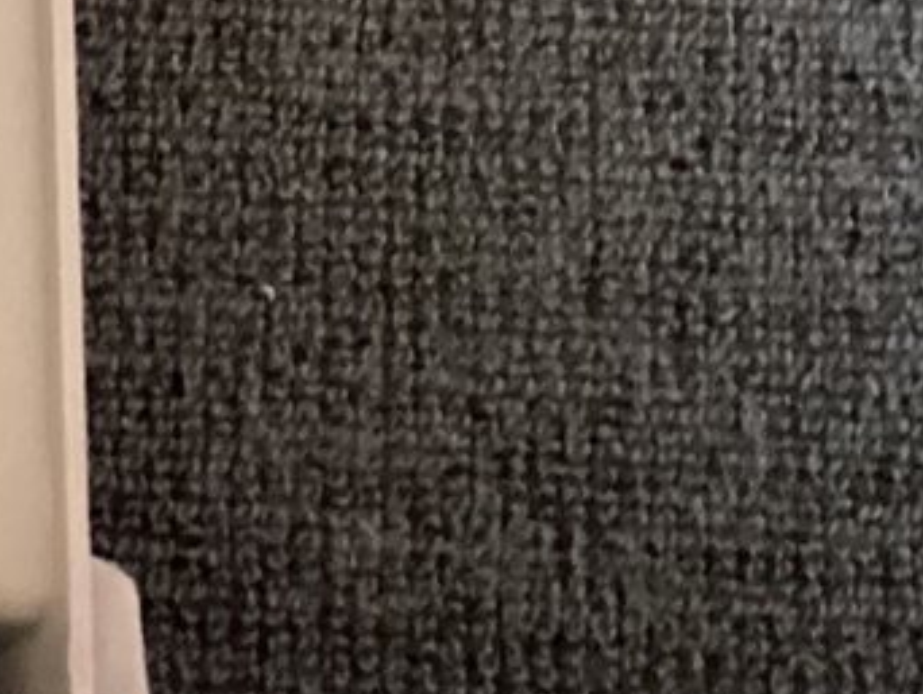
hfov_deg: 12.6
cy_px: 366
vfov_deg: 10.8
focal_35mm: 137
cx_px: -914
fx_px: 3656
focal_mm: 3.3
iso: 500
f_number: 2.4
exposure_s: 1/25
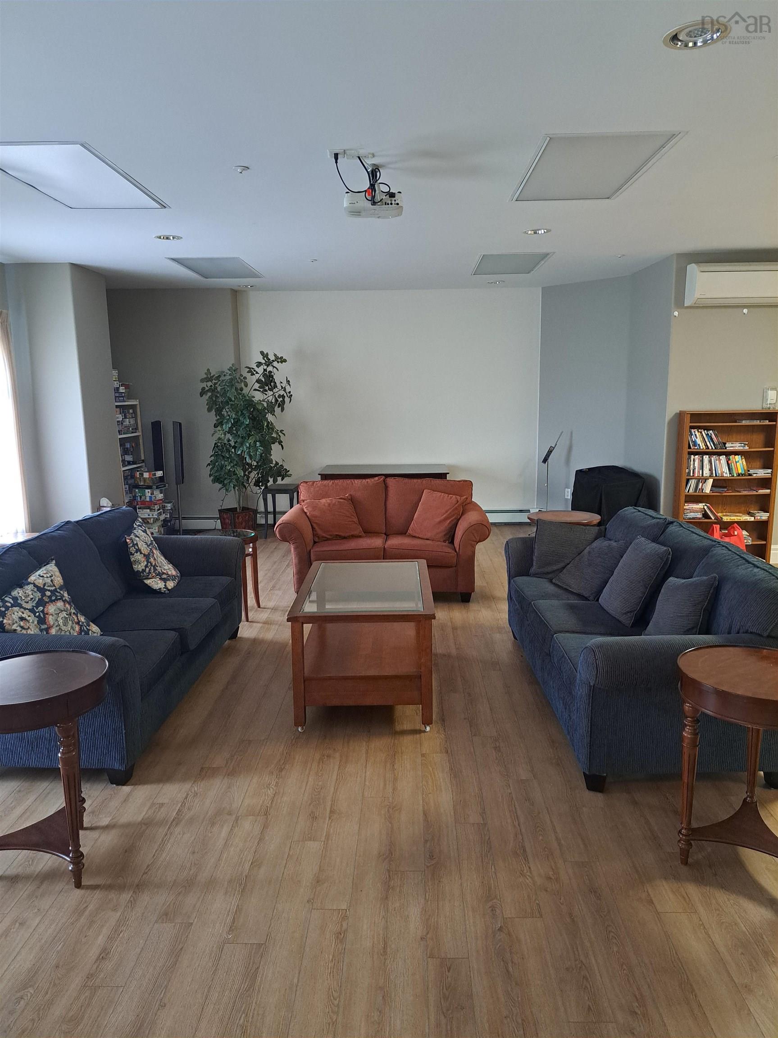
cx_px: 389
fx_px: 719
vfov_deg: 71.6
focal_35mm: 24
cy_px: 519
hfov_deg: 56.8
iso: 320
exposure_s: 1/25
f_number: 1.8
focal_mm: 5.23
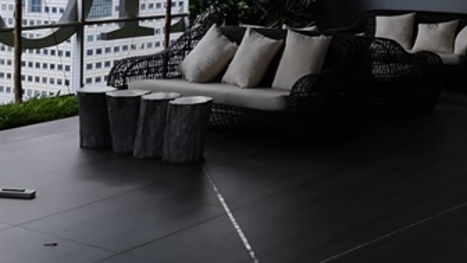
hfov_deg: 28.5
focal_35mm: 70
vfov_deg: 16.3
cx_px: 452
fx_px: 867
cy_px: -79
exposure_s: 1/33.3
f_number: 1.8
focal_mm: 3.95
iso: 200
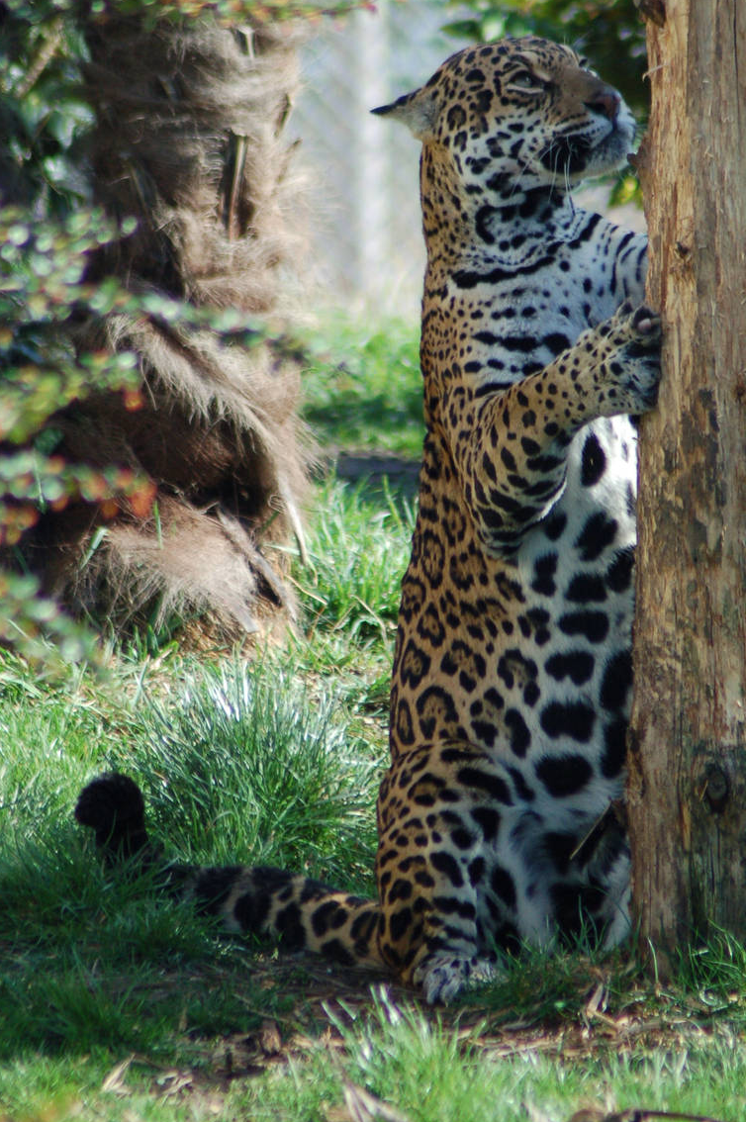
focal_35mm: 635
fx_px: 19773
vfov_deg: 3.3
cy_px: 414
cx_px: 465
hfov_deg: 2.2
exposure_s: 1/500
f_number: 5.6
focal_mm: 300
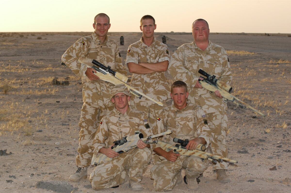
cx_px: 146
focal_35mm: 105
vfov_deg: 13.0
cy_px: 96
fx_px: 848
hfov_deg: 19.5
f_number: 6.3
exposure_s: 1/180
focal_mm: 70
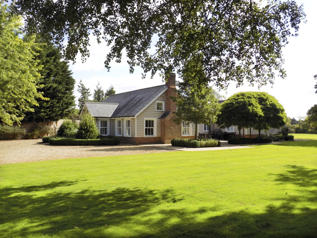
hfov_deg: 60.0
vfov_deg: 46.8
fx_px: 275
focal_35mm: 30
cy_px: 119
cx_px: 158
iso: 80
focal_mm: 5.3
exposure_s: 1/640
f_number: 3.3
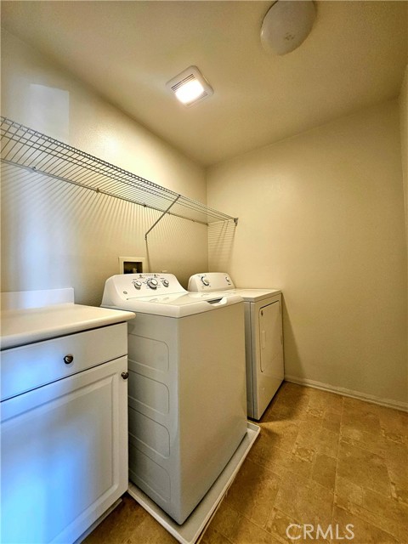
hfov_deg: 89.9
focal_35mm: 13
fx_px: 204
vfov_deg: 106.2
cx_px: 204
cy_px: 272
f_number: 2.2
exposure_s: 1/60.2
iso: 160
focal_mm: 1.74
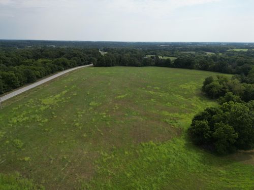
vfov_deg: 56.8
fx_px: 176
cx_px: 127
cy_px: 95
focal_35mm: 24
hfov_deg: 71.6
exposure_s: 1/4000
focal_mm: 6.72
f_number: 1.7
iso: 120
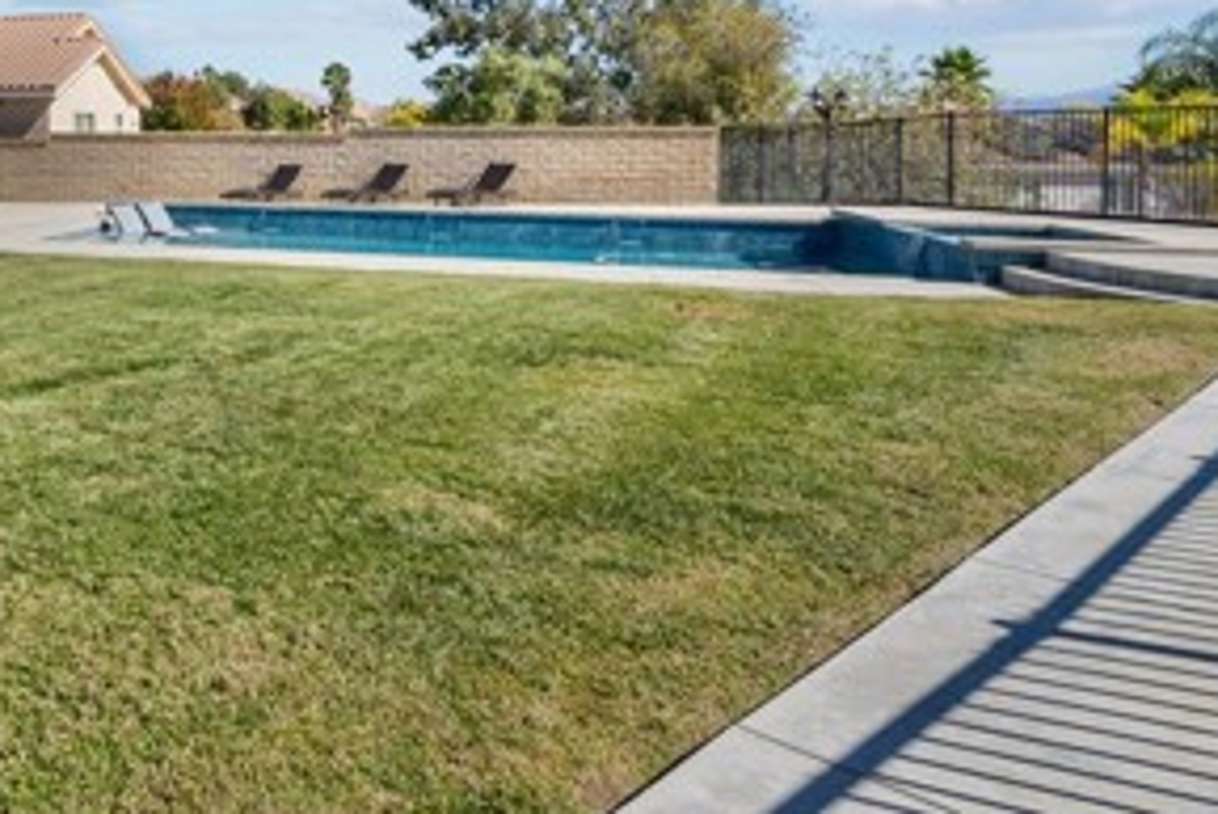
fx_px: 1049
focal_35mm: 31
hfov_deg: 51.8
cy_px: 141
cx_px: 84
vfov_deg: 40.3
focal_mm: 14
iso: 100
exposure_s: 1/100
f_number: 9
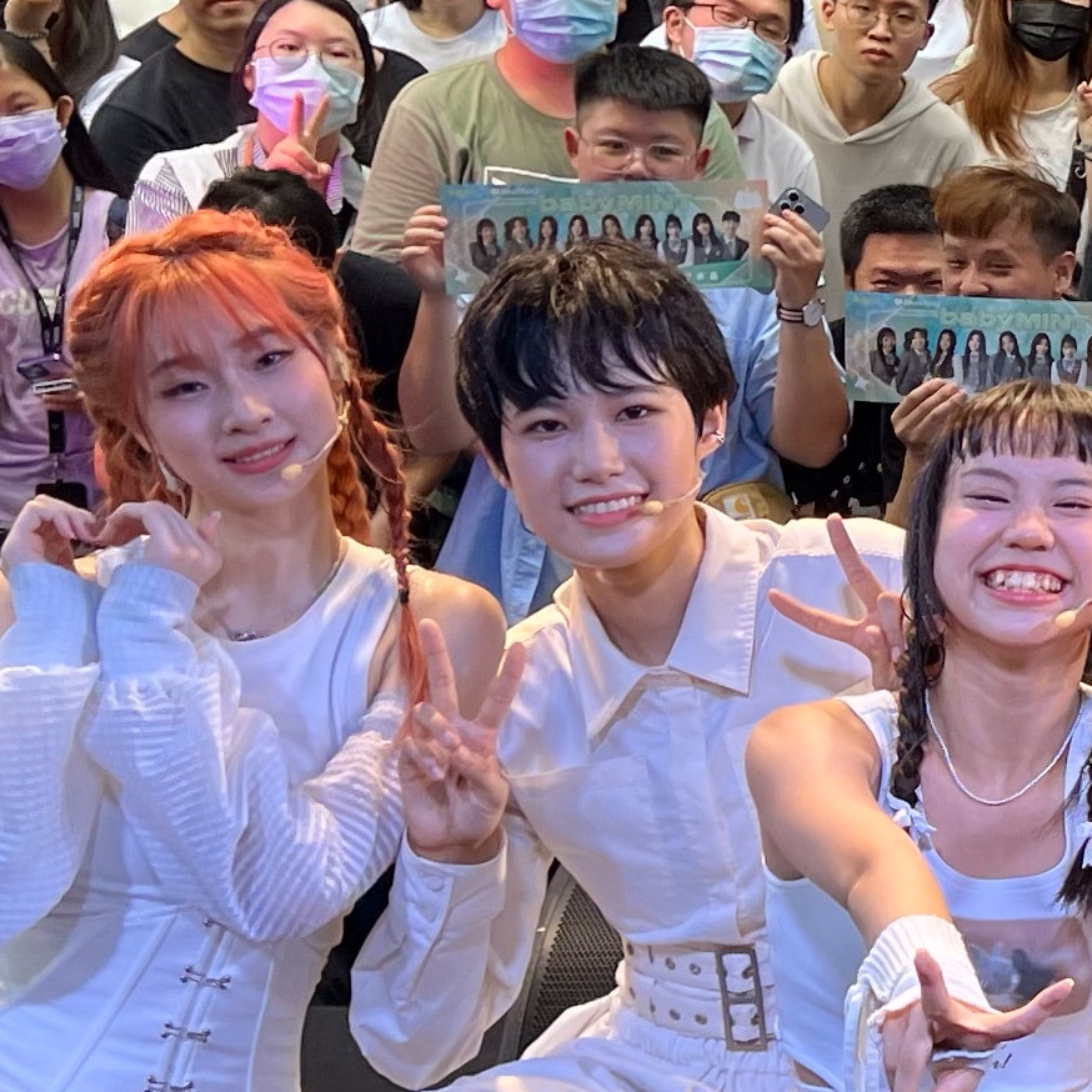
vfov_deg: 16.4
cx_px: 1863
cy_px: 534
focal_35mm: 106
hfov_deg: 14.7
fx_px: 3783
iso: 40
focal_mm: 5.7
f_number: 1.5
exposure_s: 1/168
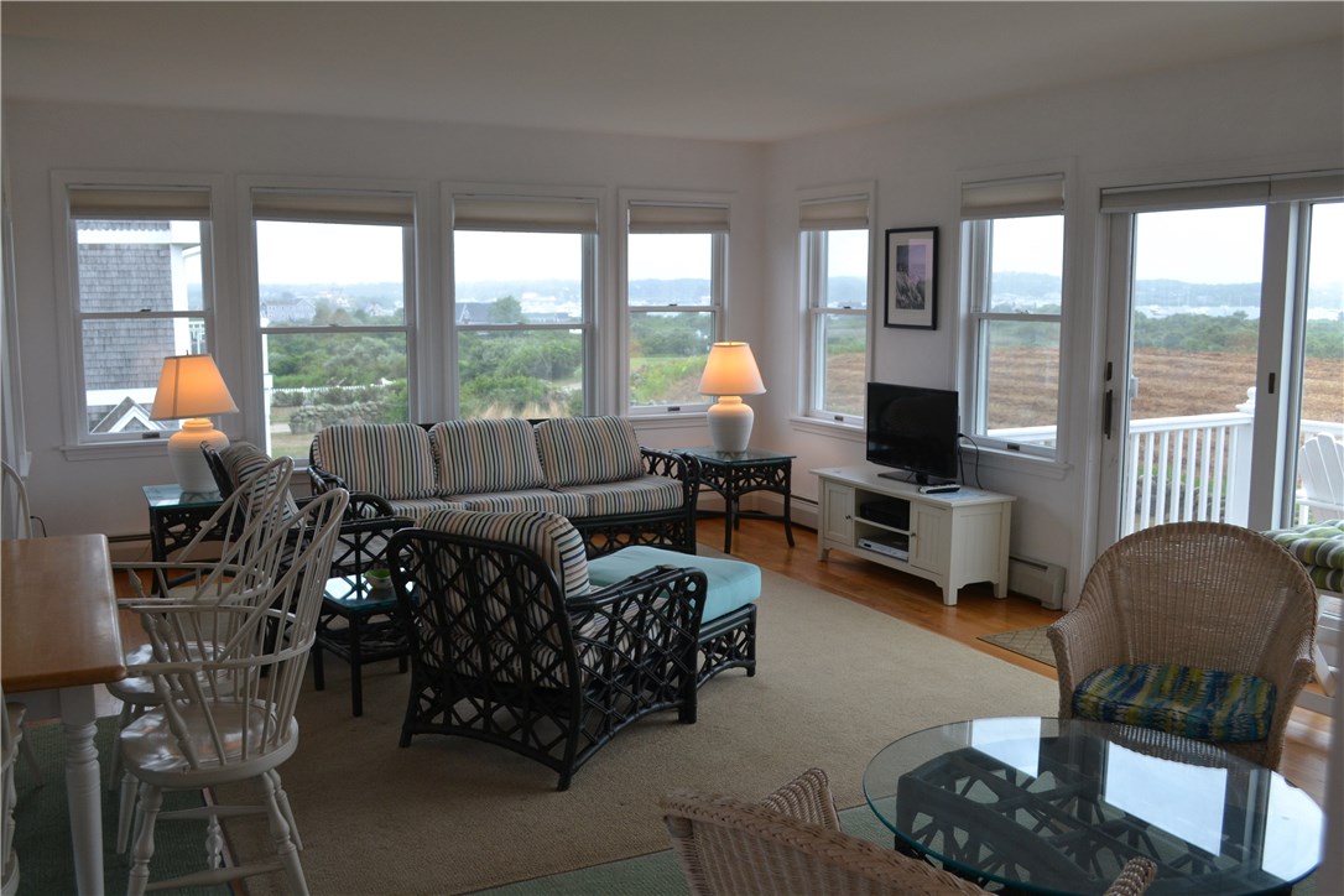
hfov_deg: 57.2
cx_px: 672
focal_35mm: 33
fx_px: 1232
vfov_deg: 40.0
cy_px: 448
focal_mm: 22
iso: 400
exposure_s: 1/125
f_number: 5.6
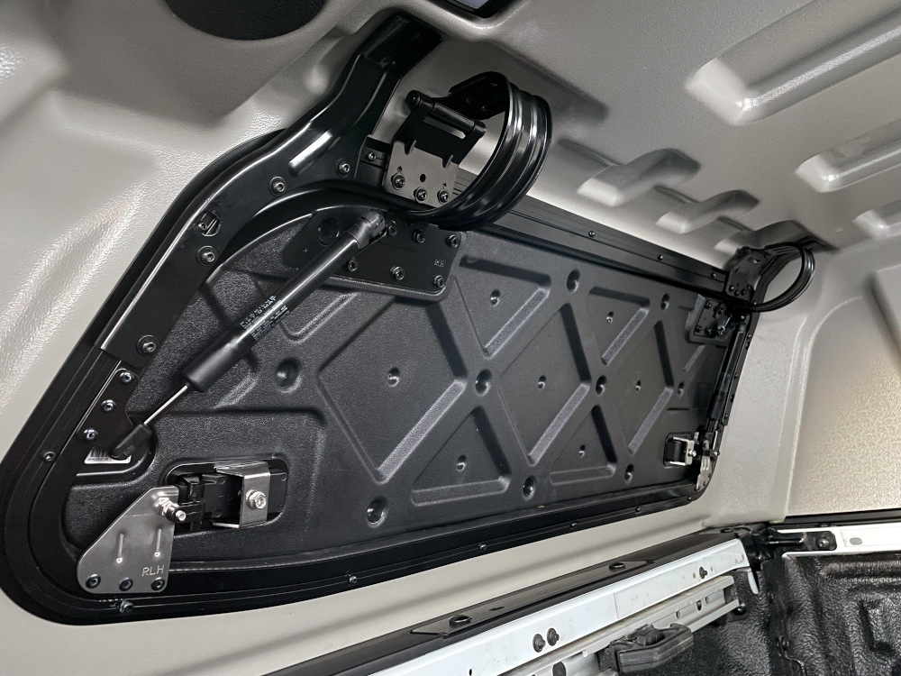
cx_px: 450
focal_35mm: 26
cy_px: 338
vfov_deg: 53.1
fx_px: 677
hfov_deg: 67.3
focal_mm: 4.2
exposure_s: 1/13
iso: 640
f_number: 1.6
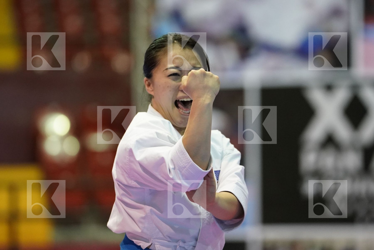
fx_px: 3116
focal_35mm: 300
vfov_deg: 4.6
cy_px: 125
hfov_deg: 6.9
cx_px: 187
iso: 4000
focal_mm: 200
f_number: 2.8
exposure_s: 1/320
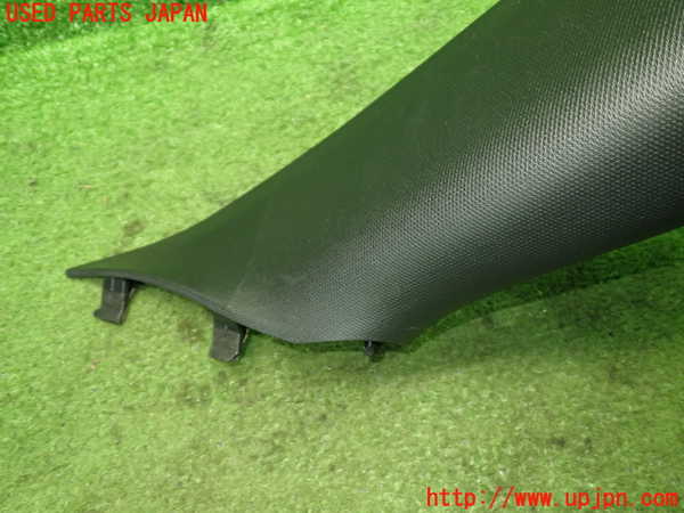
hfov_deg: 60.0
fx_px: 593
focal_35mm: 30
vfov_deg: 46.8
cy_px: 256
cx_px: 342
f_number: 2.3
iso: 400
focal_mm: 5.4
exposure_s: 1/30
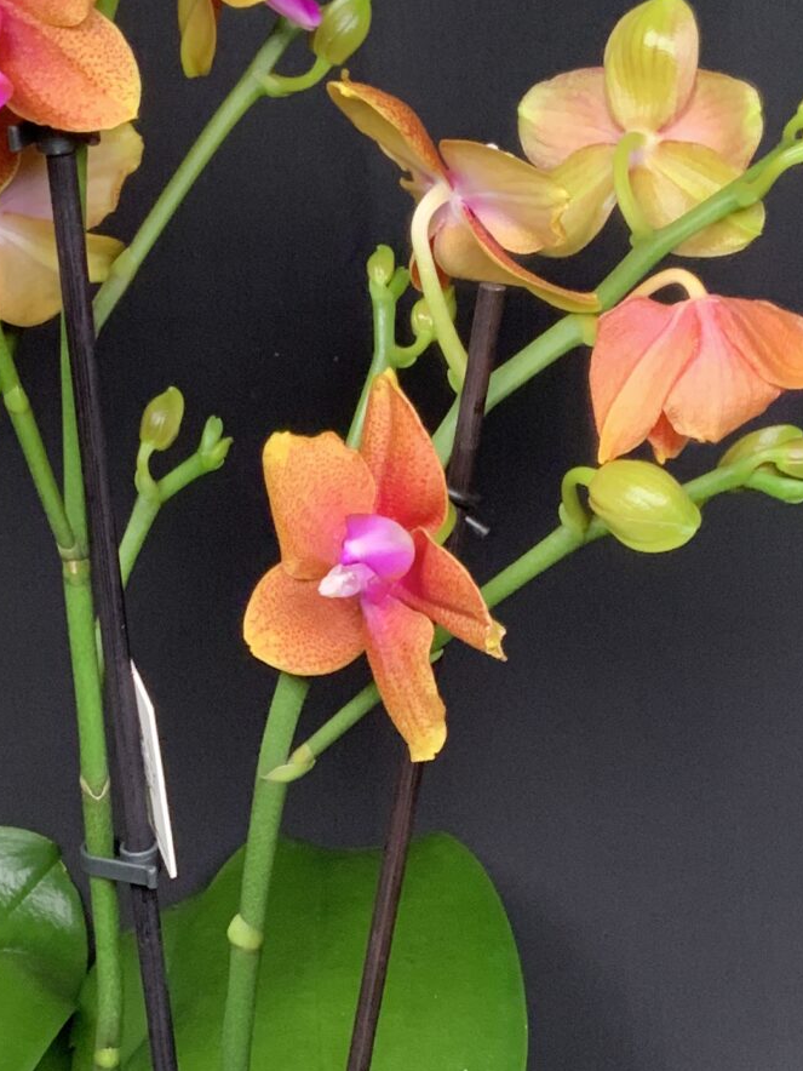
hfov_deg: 17.5
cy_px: 824
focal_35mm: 84
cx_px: 217
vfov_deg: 23.0
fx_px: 2598
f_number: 1.8
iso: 80
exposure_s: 1/60
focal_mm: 3
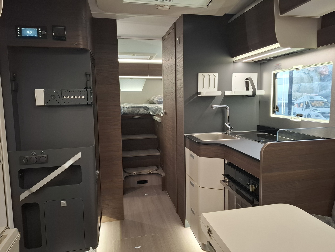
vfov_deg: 58.9
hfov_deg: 73.9
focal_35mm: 23
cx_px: 168
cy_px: 126
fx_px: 223
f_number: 1.8
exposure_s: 1/50
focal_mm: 5.54
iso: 250
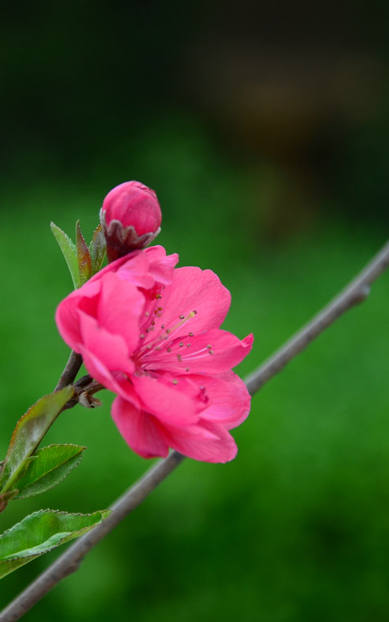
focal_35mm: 162
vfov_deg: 12.9
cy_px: 310
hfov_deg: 8.1
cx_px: 240
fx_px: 2745
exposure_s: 1/200
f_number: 5.6
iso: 320
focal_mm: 70
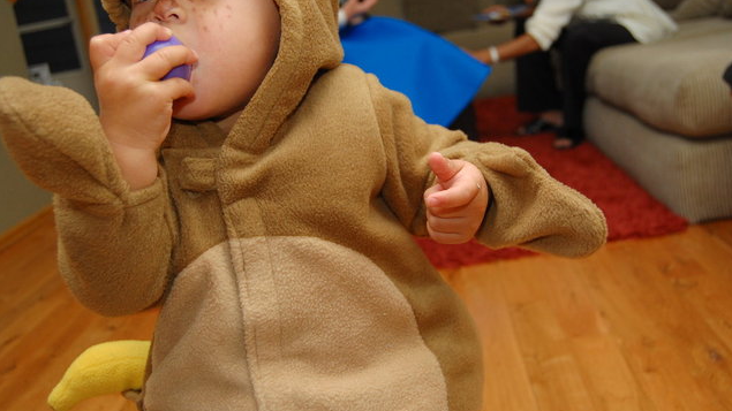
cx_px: 367
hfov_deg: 52.8
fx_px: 737
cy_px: 185
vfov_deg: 31.2
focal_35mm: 38
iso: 560
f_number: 4
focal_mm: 24
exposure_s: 1/60
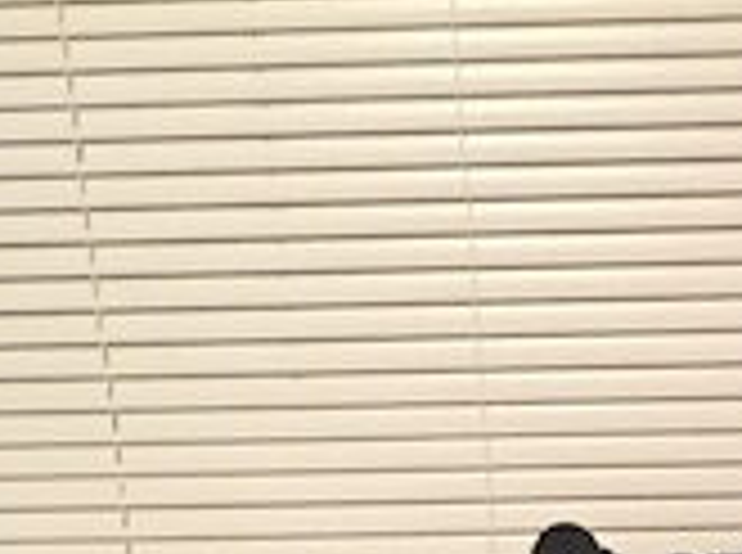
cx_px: 1241
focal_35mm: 141
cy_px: 1338
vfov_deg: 9.3
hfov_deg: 13.0
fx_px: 3016
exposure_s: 1/30
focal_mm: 4.15
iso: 200
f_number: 2.2
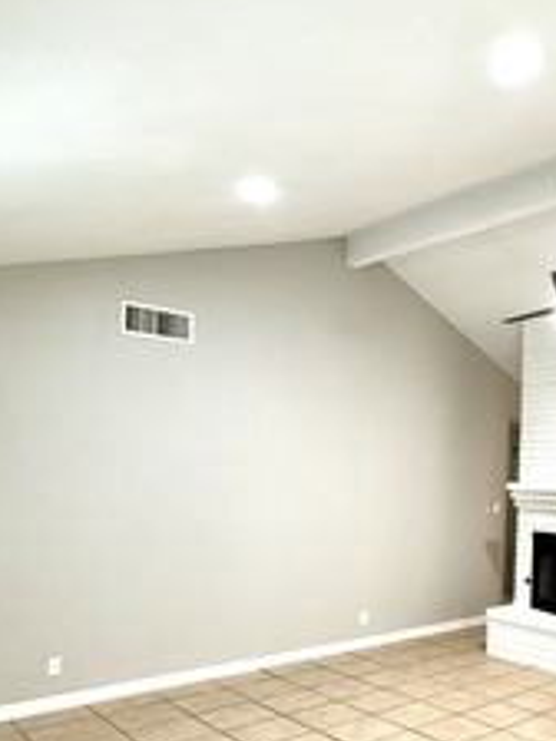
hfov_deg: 42.0
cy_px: 440
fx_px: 642
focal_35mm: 30
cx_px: 526
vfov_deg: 59.5
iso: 250
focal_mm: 2.22
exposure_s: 1/120
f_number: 2.2
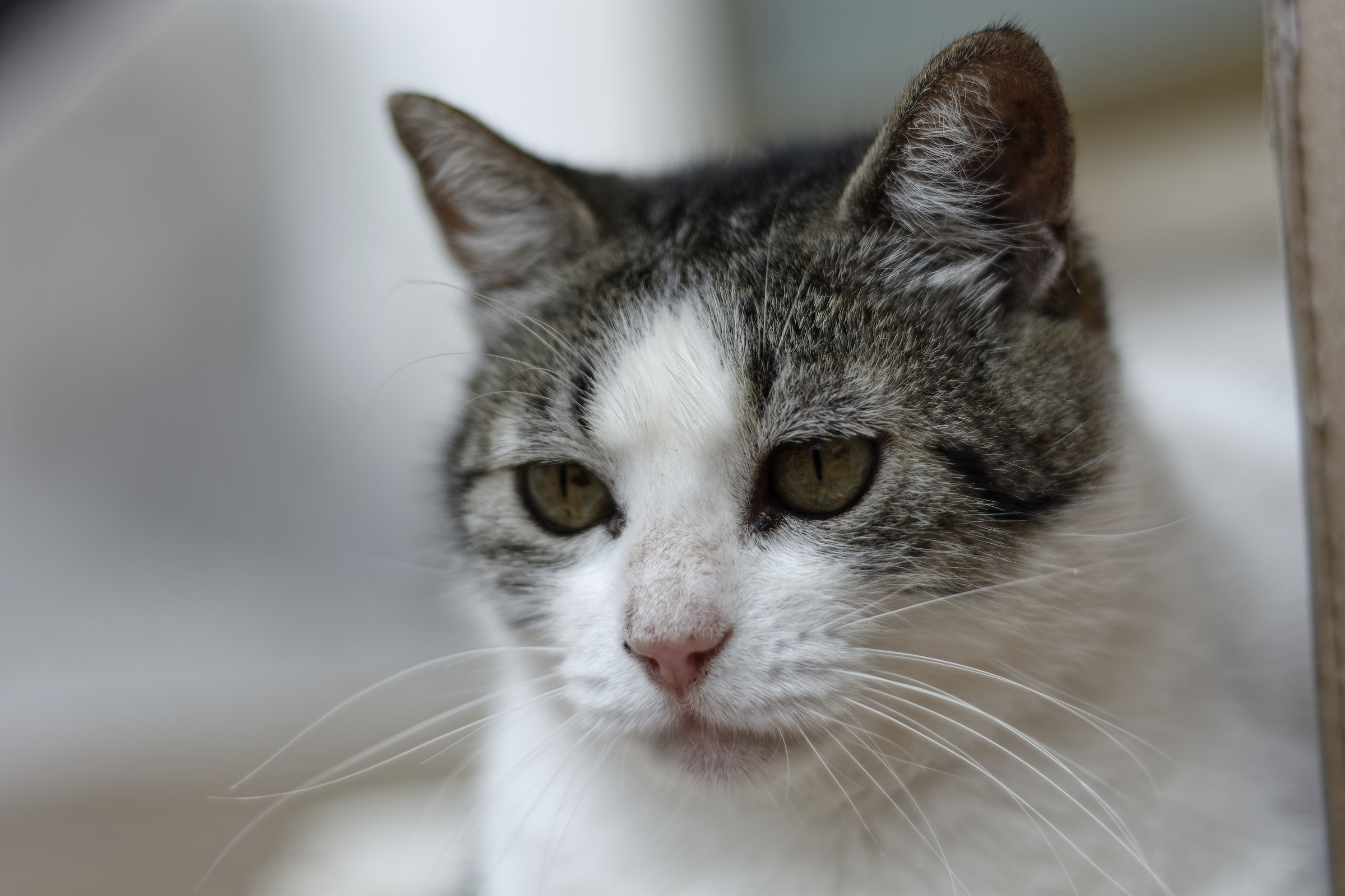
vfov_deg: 18.2
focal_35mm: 75
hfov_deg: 27.0
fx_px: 2802
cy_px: 448
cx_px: 672
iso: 100
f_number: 1.8
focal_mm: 50
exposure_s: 1/1500
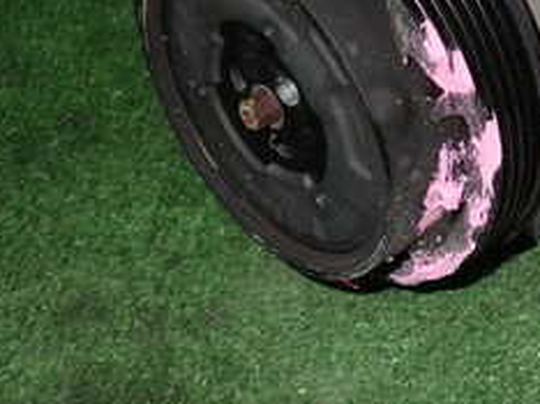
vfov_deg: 18.3
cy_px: -58
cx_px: 565
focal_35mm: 77
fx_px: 1200
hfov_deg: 24.0
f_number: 6.3
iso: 200
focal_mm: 5.4
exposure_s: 1/30
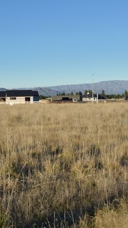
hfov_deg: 18.1
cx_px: 31
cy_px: 122
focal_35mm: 66
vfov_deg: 31.9
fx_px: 398
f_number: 4.5
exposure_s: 1/1250
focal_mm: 24
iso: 200
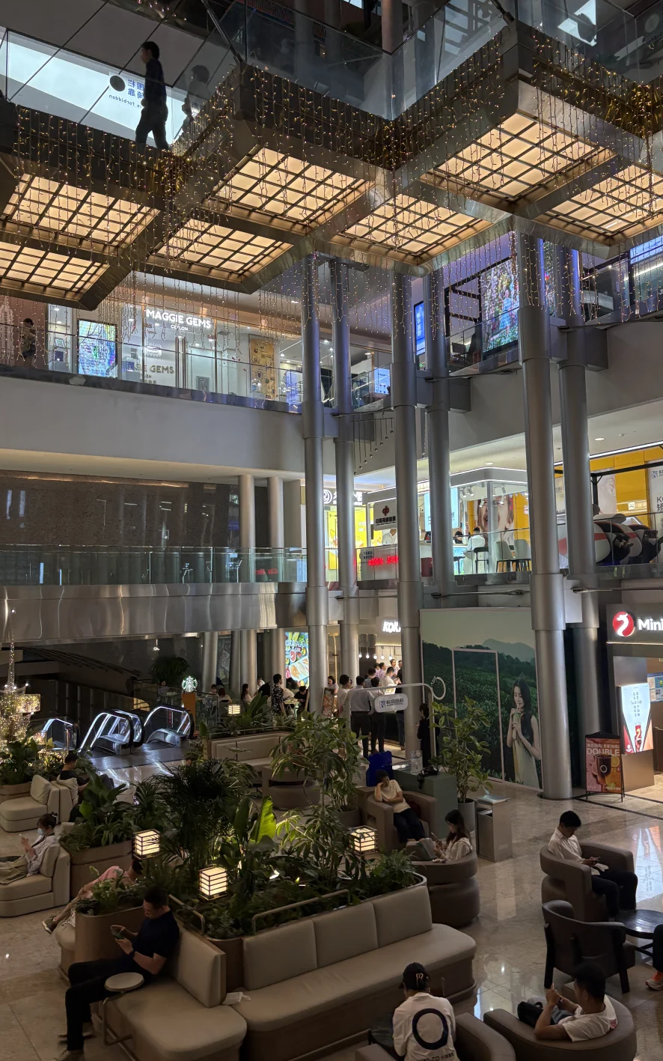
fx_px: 809
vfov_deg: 66.5
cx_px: 350
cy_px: 526
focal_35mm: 28
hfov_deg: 44.5
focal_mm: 5.96
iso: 160
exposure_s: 1/100
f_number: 1.6
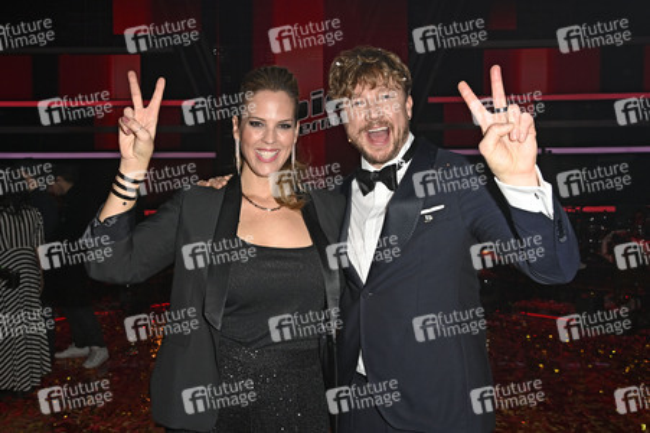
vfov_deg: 42.3
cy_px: 216
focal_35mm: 31
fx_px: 559
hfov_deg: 60.3
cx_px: 325
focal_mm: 31
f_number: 6.3
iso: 1250
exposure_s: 1/250
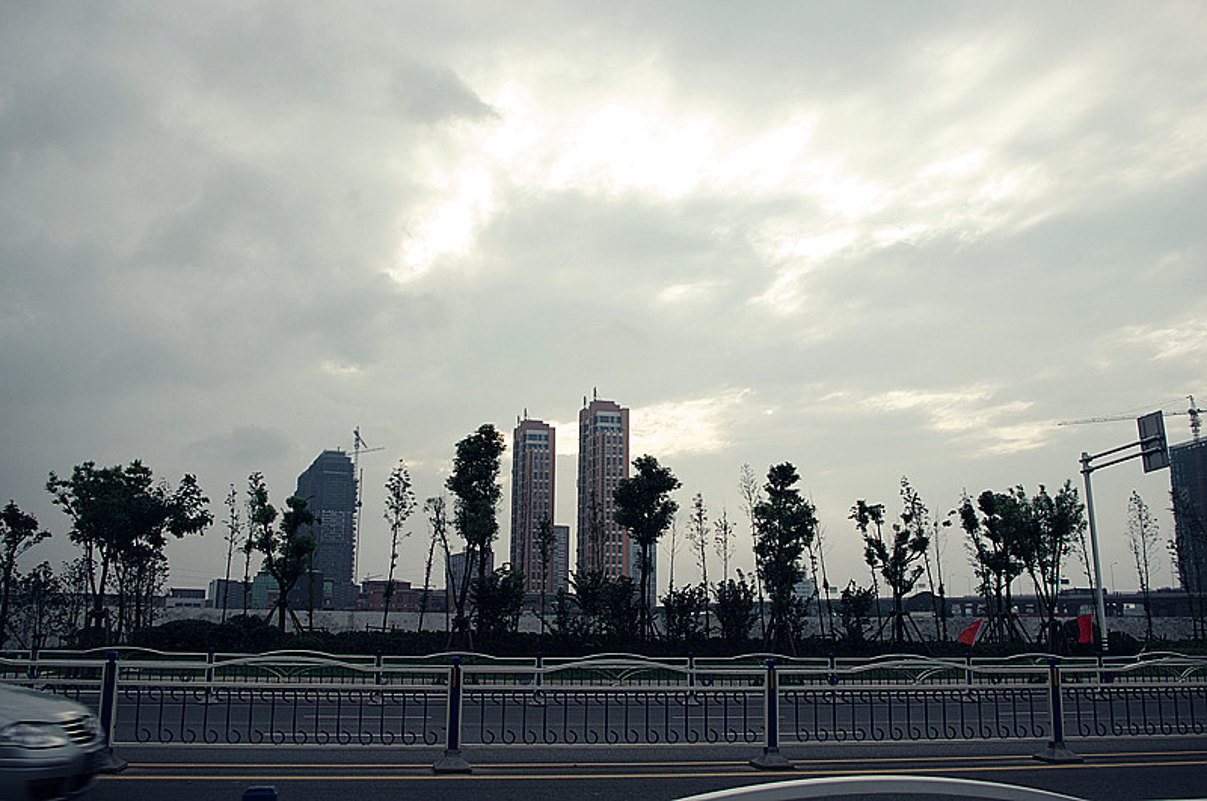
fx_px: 1038
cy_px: 400
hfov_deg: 60.4
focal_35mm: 31
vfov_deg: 42.2
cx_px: 604
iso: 100
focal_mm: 21.25
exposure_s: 1/200
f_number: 5.6
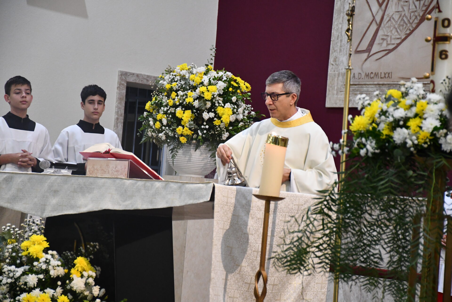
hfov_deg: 15.2
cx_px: 226
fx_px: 1695
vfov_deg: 10.2
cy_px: 151
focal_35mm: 135
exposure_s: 1/125
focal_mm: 90
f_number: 5.3
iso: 3600
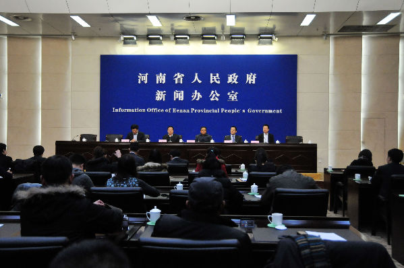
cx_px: 202
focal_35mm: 39
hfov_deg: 49.6
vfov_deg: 34.1
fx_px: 437
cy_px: 134
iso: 1600
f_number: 4
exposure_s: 1/250
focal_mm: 26
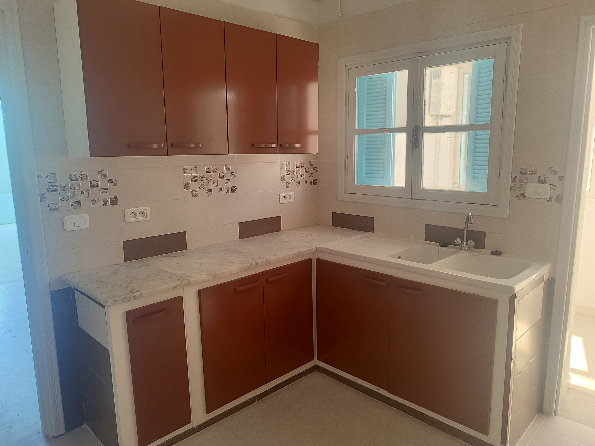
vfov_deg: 54.9
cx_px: 298
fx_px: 430
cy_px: 223
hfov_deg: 69.4
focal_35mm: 25
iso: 184
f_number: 1.89
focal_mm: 5.95
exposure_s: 1/50
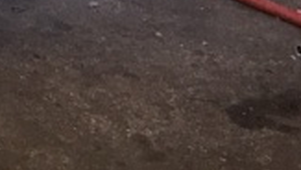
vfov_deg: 5.1
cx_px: -735
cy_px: -172
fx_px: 1861
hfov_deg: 7.6
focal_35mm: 233
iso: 40
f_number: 2.2
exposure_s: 1/17
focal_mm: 4.15
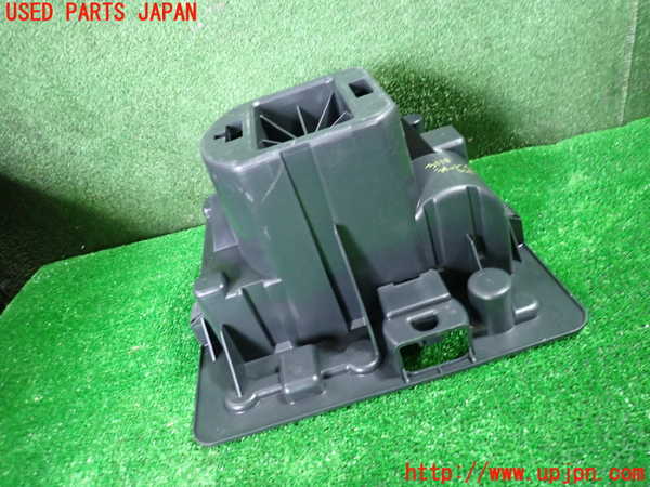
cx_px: 325
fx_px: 469
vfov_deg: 54.9
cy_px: 244
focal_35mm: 25
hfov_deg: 69.4
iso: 500
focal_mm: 4.5
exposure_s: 1/30
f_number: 2
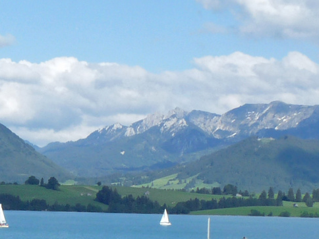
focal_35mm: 134
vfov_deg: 10.9
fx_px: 1235
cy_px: 288
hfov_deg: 14.4
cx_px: -28
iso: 100
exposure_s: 1/250
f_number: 5.6
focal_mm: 5.6
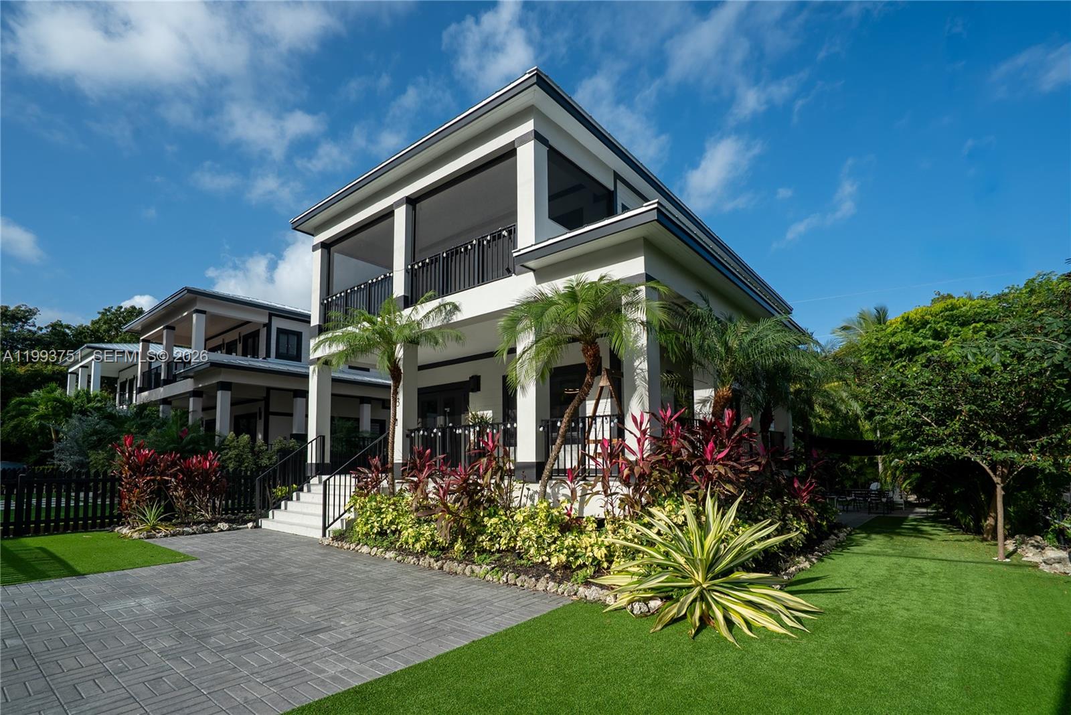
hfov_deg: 96.7
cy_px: 358
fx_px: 476
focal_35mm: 16
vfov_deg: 73.8
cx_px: 536
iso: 250
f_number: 8
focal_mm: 16
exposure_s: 1/3200
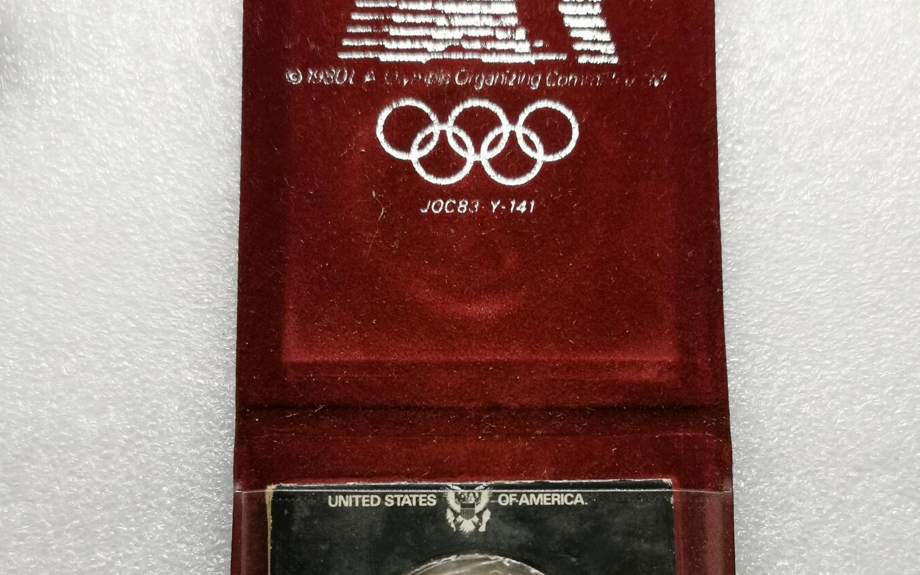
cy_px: 474
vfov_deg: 23.6
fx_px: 1354
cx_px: 460
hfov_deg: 37.5
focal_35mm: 54
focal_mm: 5.56
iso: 80
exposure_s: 1/100
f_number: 1.6
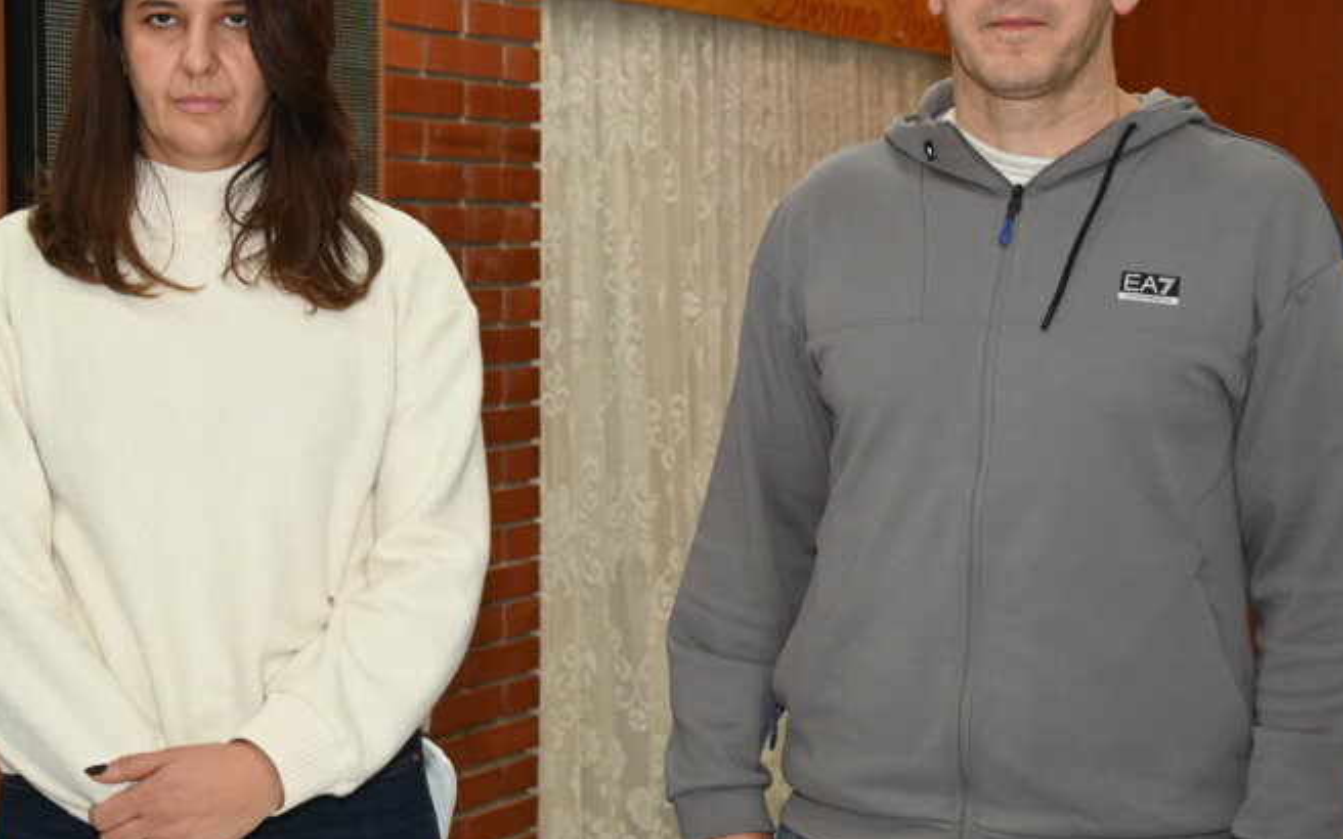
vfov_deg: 18.6
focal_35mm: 70
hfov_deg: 29.4
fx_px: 2562
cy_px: 482
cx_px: 645
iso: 1800
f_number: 5.3
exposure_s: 1/60
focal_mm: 44
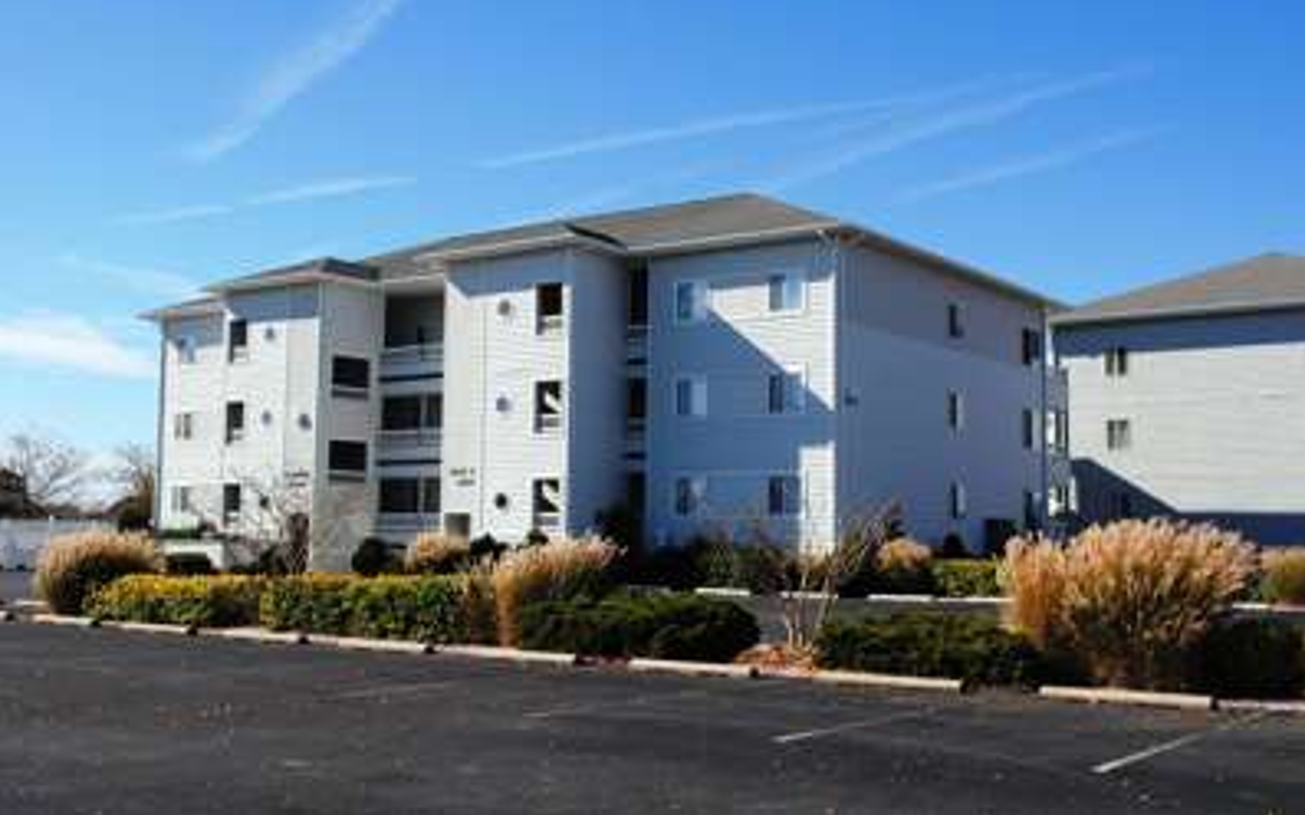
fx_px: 1422
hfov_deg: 49.3
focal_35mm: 40
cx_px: 652
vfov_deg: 32.0
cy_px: 380
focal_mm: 26
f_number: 9
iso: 100
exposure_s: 1/320
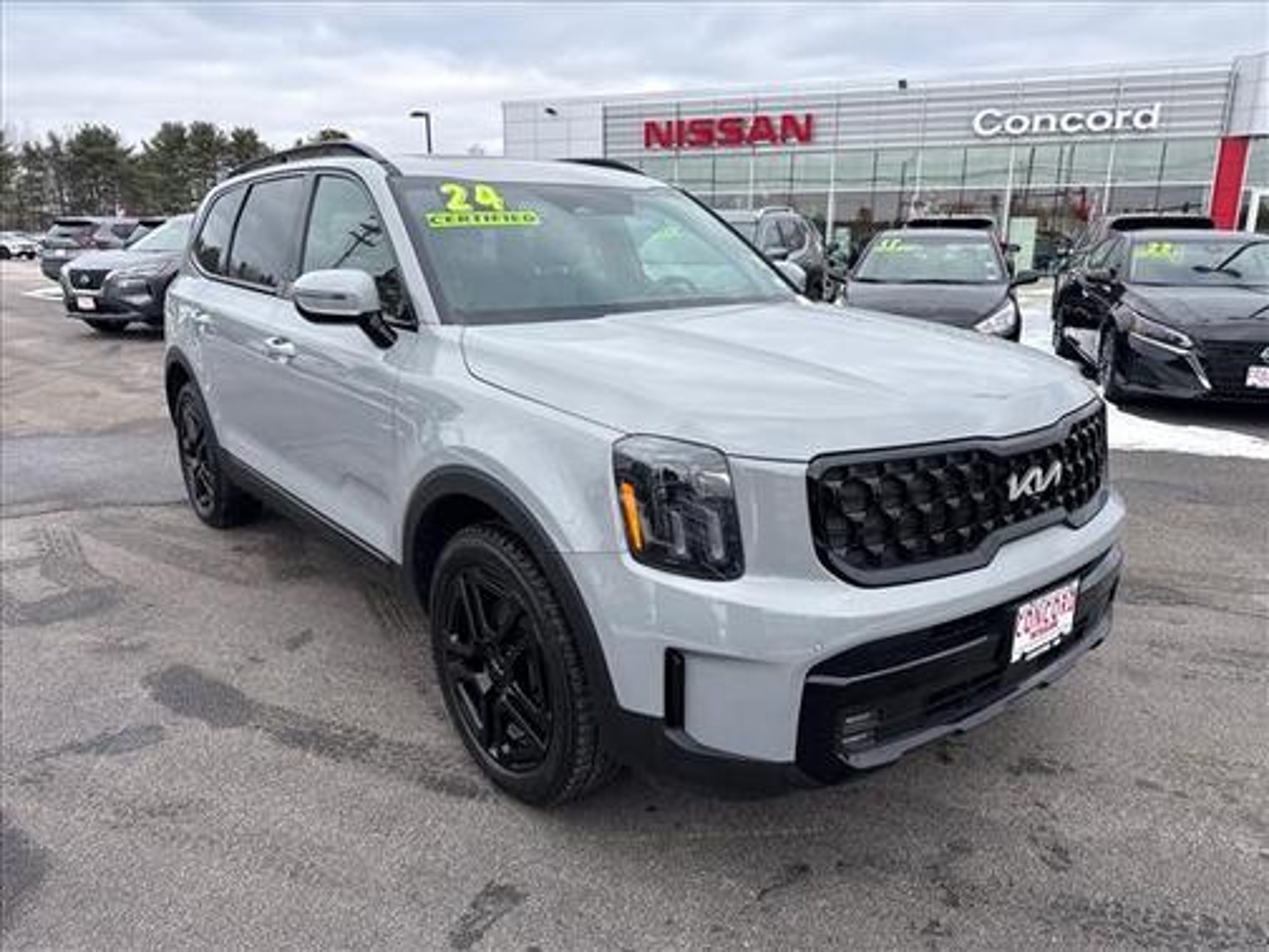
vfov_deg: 56.8
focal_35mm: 24
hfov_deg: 71.6
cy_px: 476
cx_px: 634
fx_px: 880
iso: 80
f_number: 1.78
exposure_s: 1/1032
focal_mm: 6.76
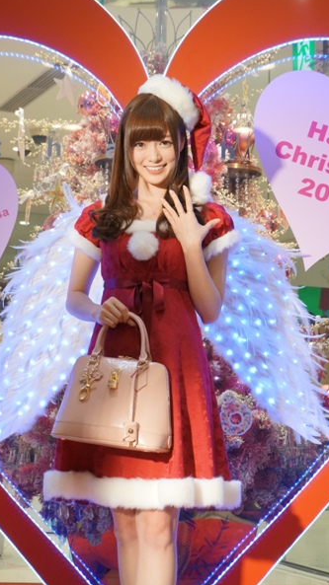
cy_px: 290
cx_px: 158
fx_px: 1111
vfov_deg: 29.5
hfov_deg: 16.8
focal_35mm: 72
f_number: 5.6
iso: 1000
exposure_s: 1/160
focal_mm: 45
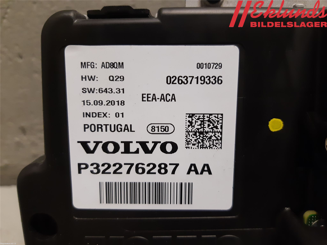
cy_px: 122
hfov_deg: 67.3
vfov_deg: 53.1
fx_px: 246
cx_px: 164
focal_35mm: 26
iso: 200
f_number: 1.7
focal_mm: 3.93
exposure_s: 1/50
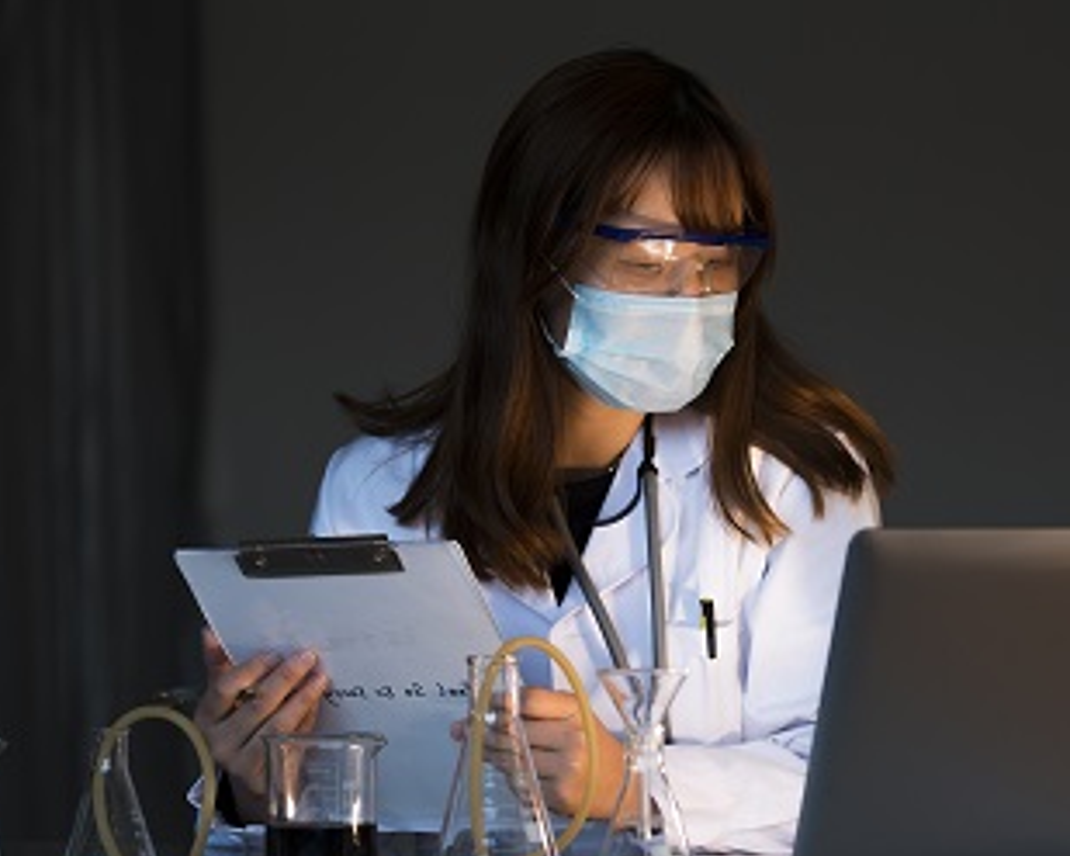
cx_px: 558
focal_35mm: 112
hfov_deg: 17.2
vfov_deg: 13.8
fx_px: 3546
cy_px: 409
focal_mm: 82
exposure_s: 1/200
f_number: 4
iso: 200
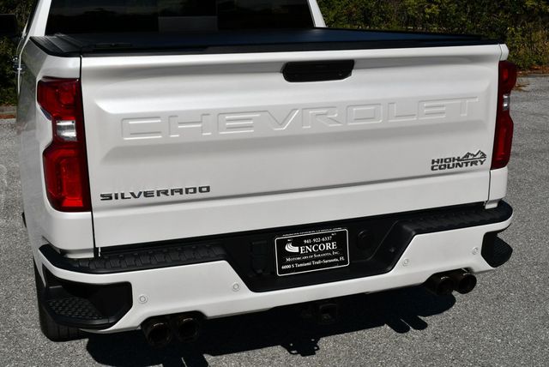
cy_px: 184
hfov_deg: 41.1
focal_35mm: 48
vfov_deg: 28.1
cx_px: 274
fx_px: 733
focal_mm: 24
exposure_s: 1/500
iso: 100
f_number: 11
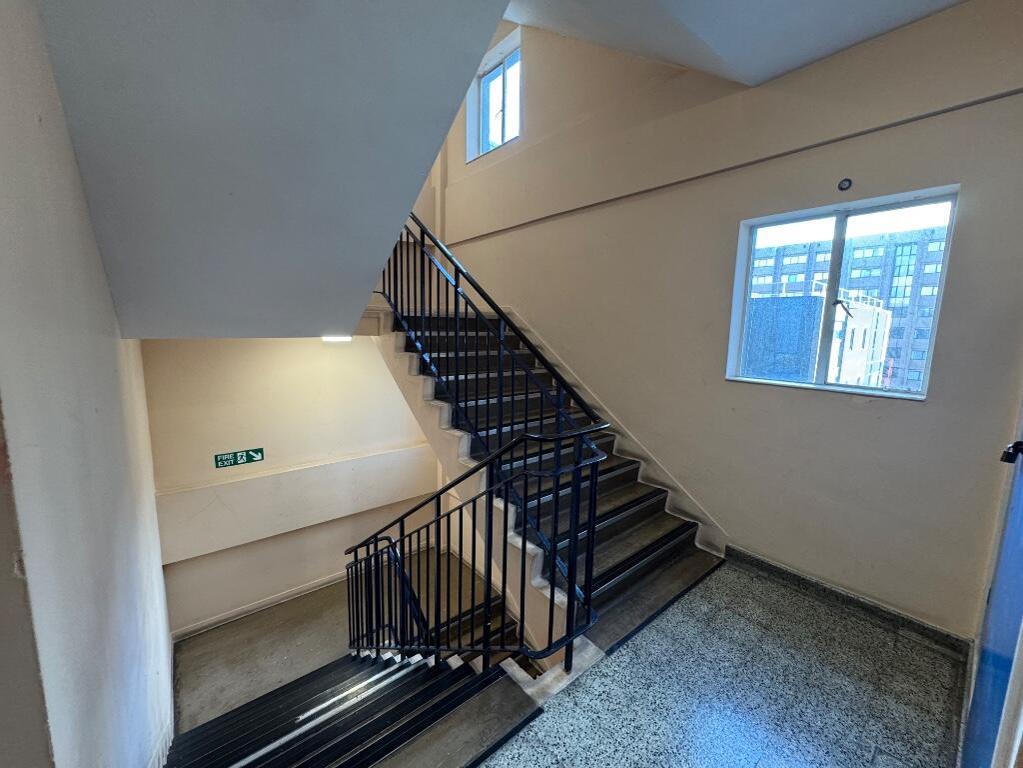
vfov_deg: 85.7
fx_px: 414
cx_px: 512
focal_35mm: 14
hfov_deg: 102.1
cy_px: 384
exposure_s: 1/50
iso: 160
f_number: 2.2
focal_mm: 2.22
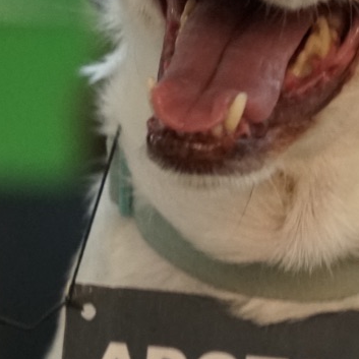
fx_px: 5937
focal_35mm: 506
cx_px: 425
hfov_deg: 3.5
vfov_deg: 3.5
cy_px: 453
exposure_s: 1/125
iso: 2000
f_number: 2.8
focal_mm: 70
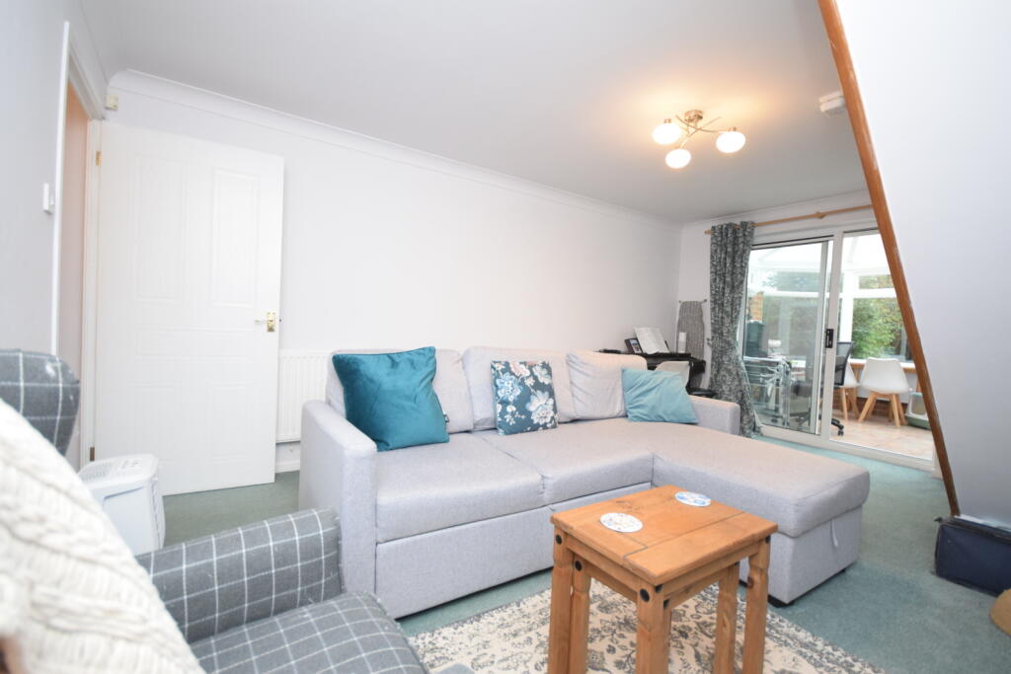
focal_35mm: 15
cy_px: 337
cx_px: 506
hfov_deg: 100.4
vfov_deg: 77.3
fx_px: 421
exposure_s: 1/60
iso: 2000
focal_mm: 10
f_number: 4
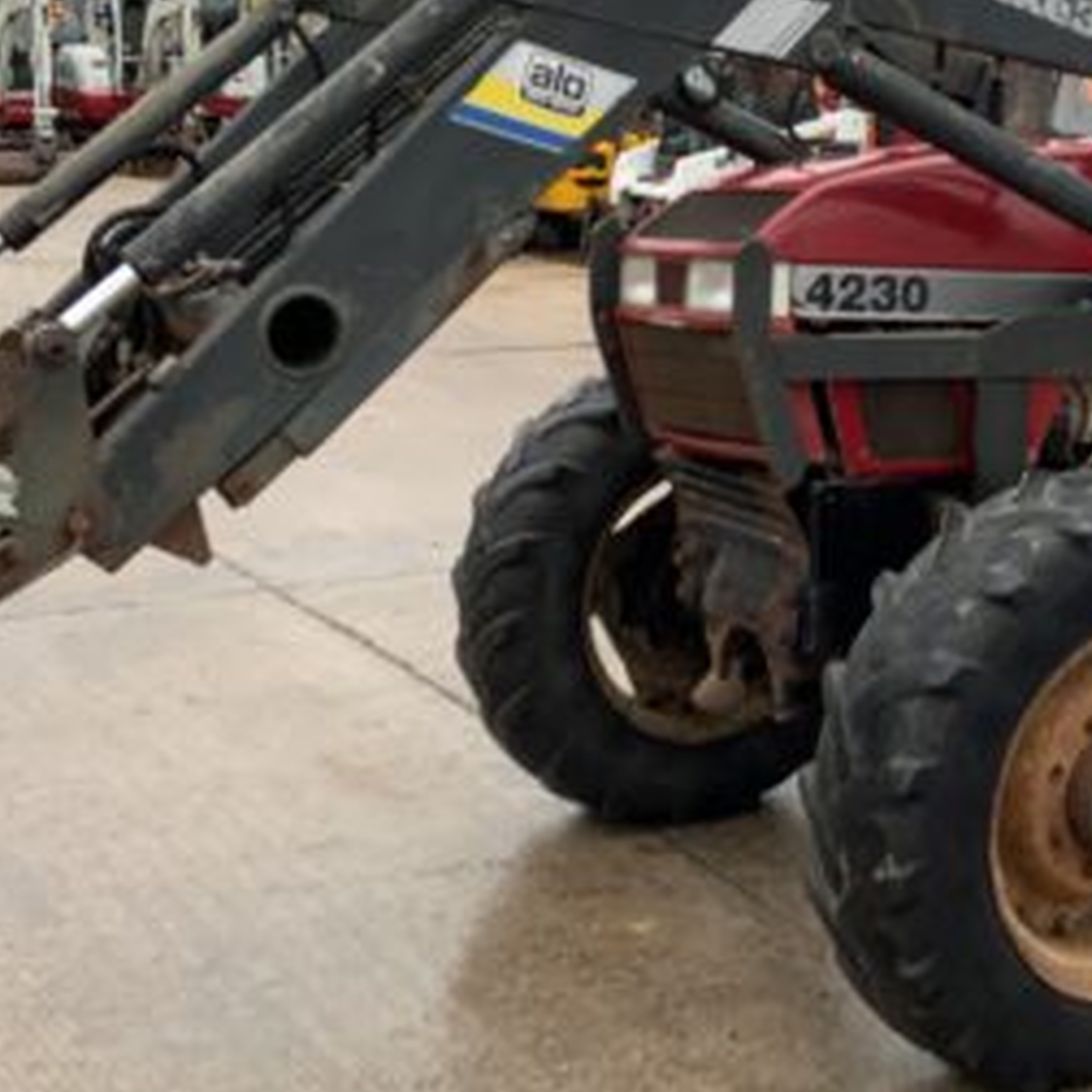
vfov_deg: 25.9
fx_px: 2320
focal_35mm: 65
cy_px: 195
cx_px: 810
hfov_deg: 26.2
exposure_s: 1/266
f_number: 1.8
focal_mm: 3
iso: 16
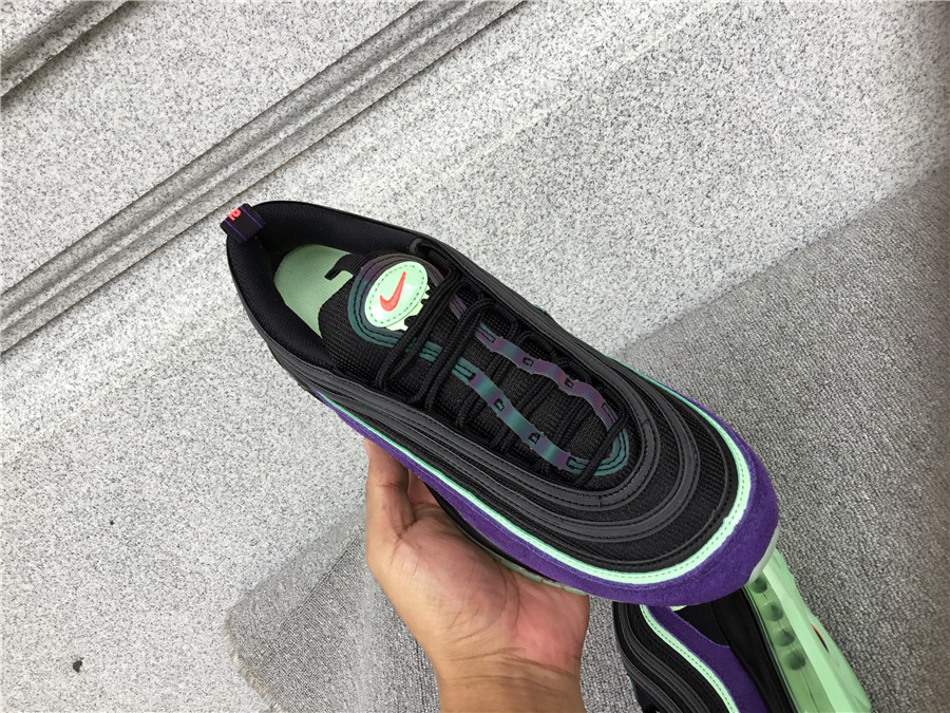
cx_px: 475
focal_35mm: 31
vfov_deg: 45.4
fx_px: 851
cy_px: 356
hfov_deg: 58.4
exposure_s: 1/129
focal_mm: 3.3
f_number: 2.4
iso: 25
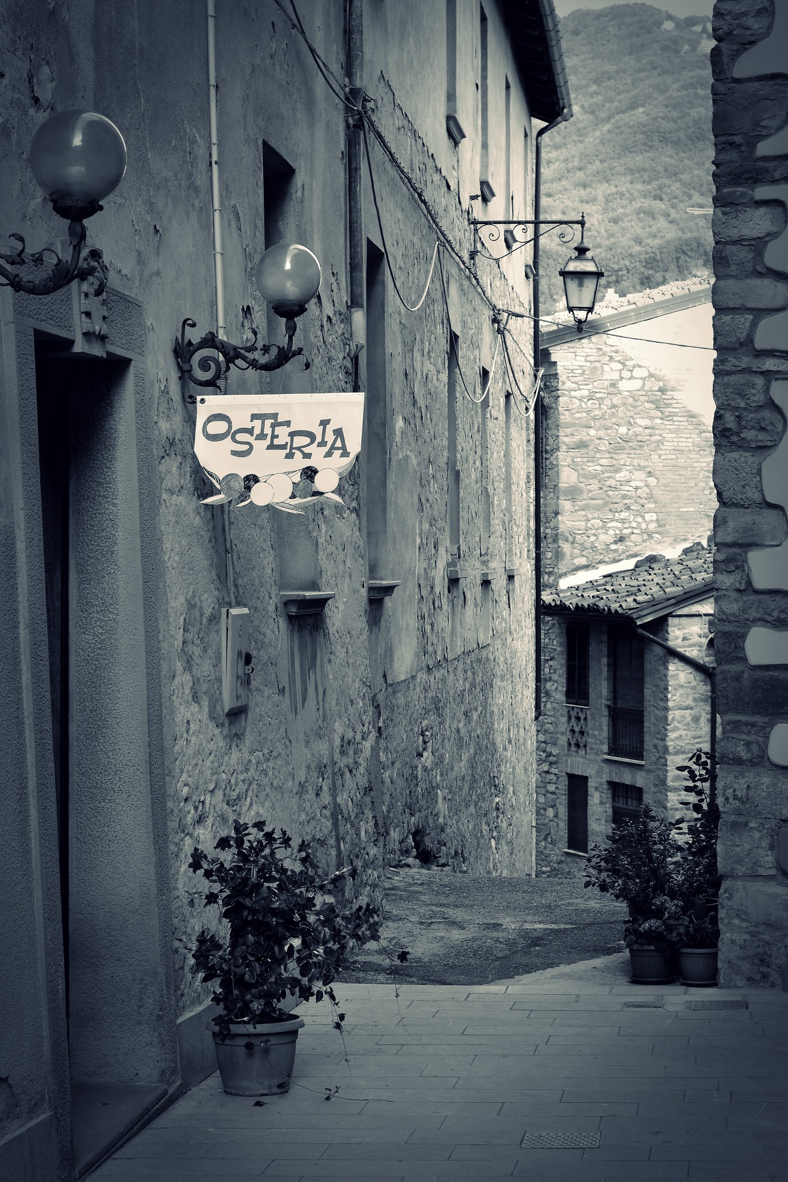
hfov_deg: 18.2
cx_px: 394
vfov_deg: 27.0
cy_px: 591
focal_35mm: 75
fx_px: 2462
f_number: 8
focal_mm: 50
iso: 100
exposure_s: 1/30
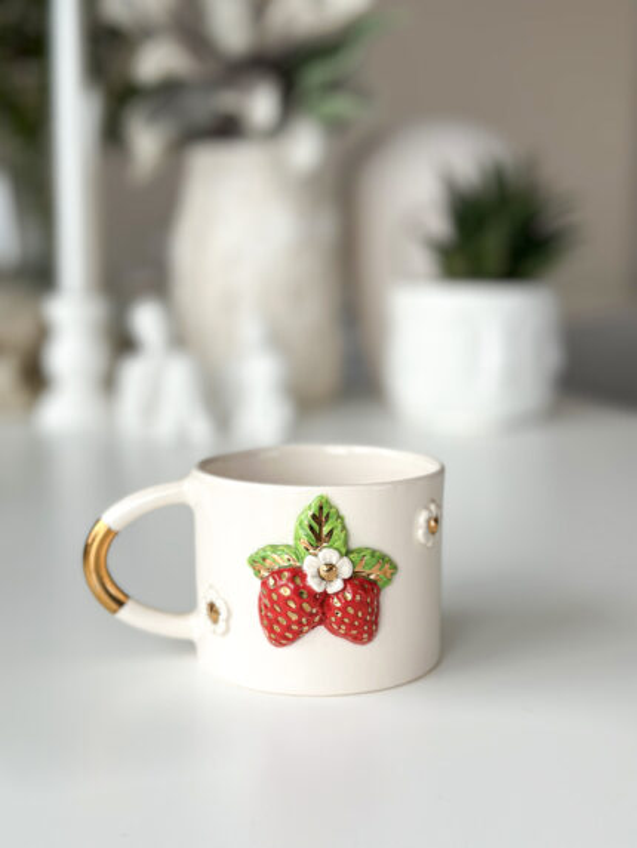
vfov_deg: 39.6
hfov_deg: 30.3
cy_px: 424
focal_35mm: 48
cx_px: 318
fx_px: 1177
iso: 80
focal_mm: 6.86
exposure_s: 1/219
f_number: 1.78
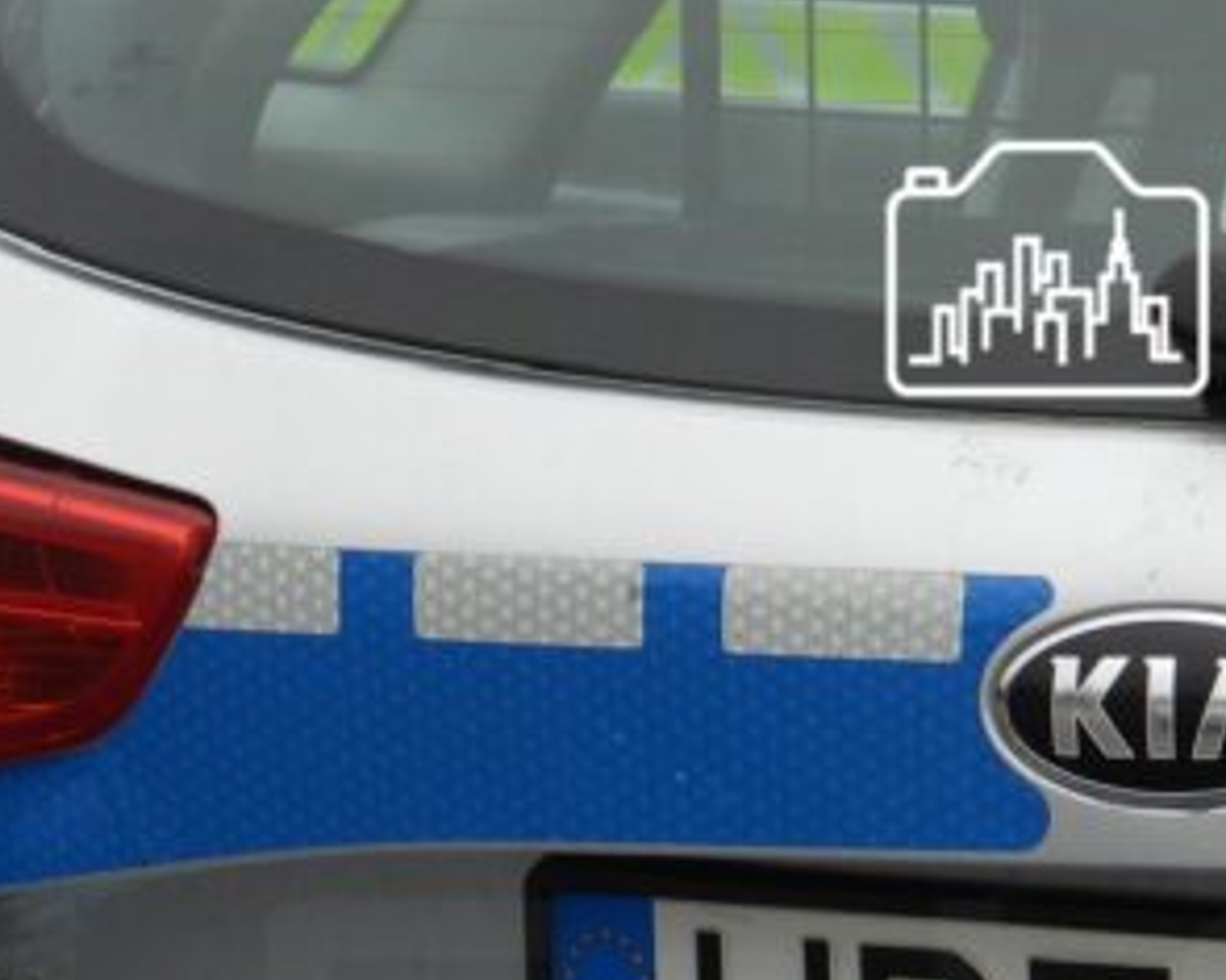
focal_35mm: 309
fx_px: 11208
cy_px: 1501
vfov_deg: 5.0
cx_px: 108
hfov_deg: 6.2
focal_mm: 16.3
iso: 100
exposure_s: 1/500
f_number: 3.5
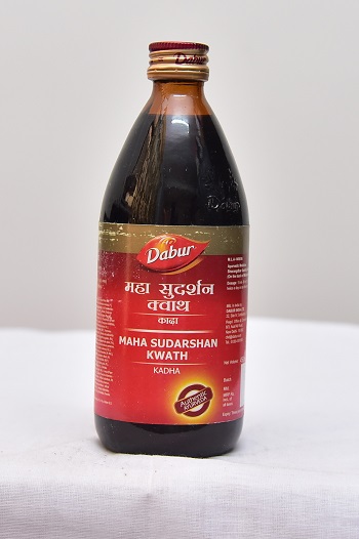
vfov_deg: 39.6
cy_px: 270
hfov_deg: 27.0
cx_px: 180
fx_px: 749
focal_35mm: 50
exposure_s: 1/125
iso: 1600
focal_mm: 50
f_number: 4.5
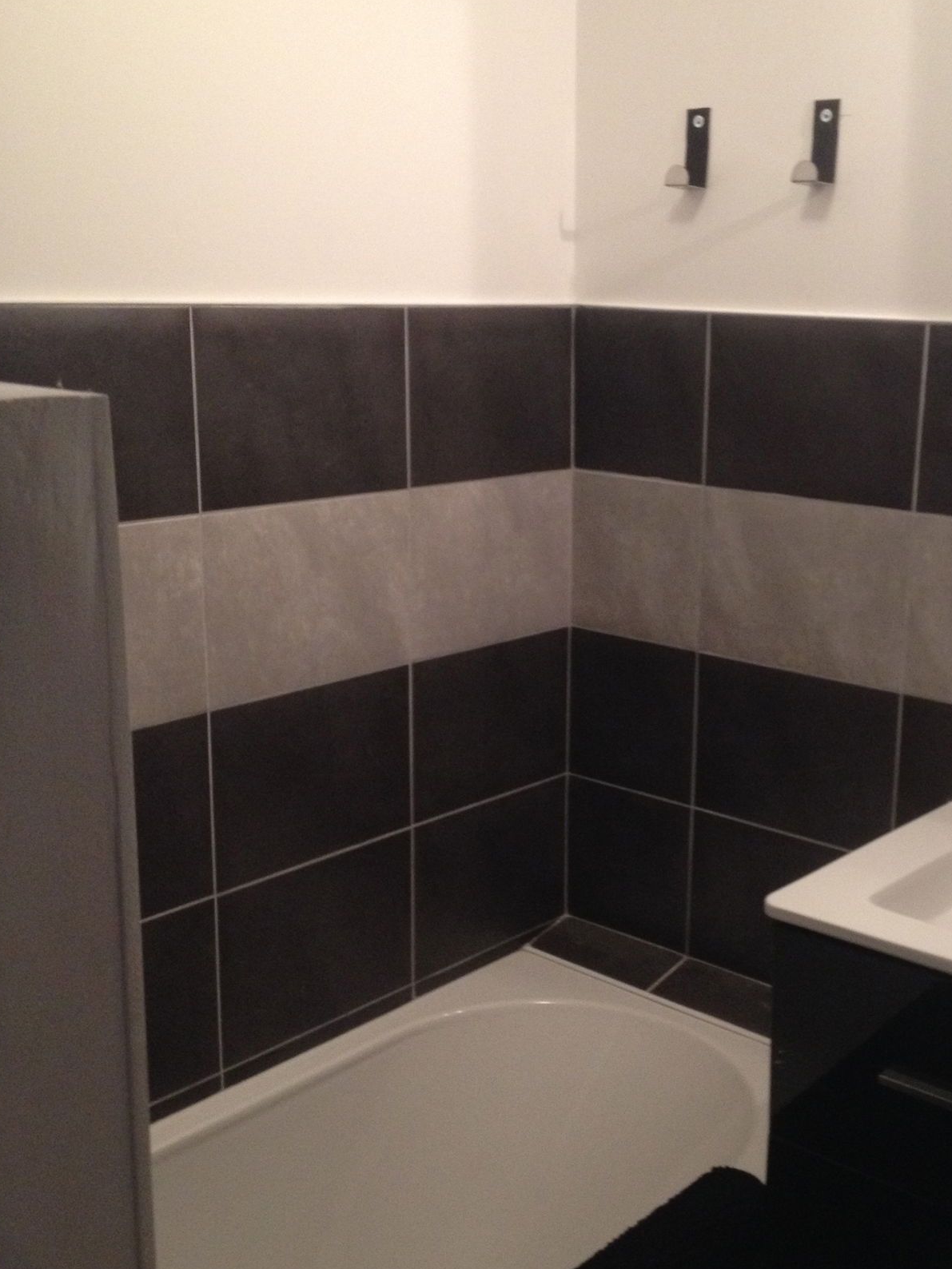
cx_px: 631
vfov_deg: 40.4
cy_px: 643
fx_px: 1723
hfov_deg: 30.7
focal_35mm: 47
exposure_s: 1/20
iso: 250
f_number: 2.4
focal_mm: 4.28
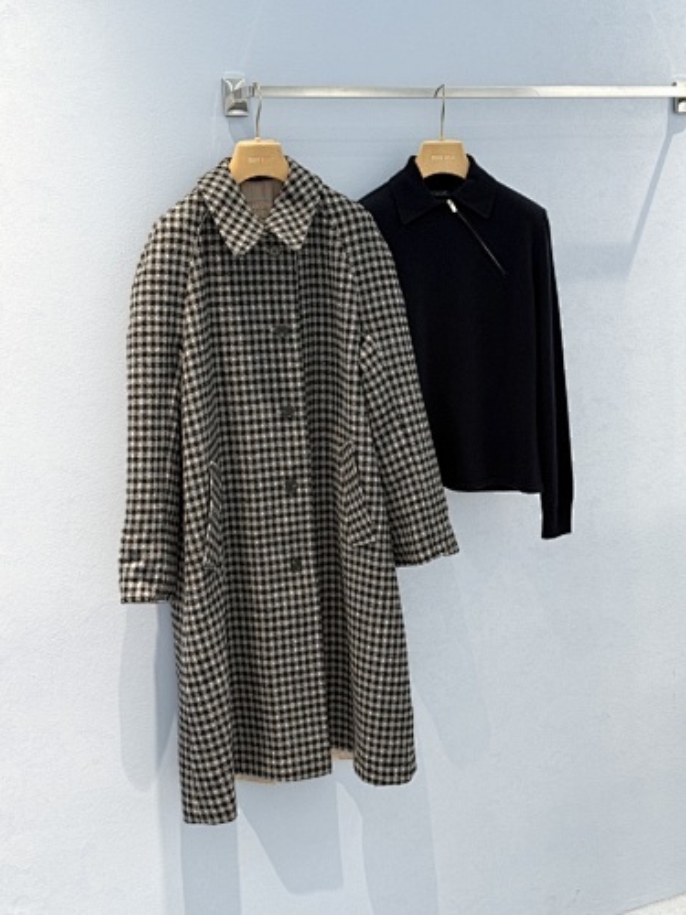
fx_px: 1268
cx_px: 343
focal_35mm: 48
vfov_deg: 39.7
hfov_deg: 30.3
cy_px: 458
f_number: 1.78
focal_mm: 6.76
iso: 100
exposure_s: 1/68
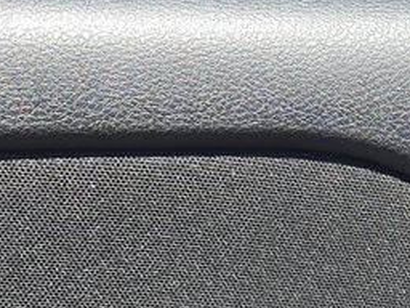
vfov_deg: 9.4
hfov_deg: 12.8
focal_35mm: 144
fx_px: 1706
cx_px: 661
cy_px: 691
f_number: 1.8
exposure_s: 1/384
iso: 25
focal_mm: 5.4
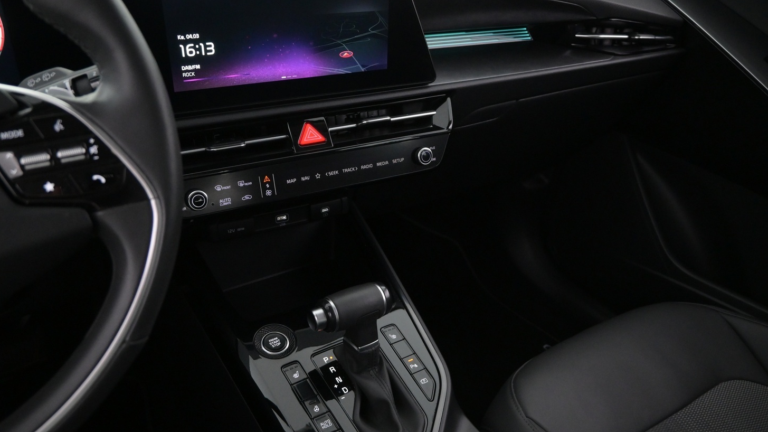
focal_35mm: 28
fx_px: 570
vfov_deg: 41.5
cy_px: 232
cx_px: 354
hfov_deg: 67.8
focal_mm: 16
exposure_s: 1/50
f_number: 3.5
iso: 2500
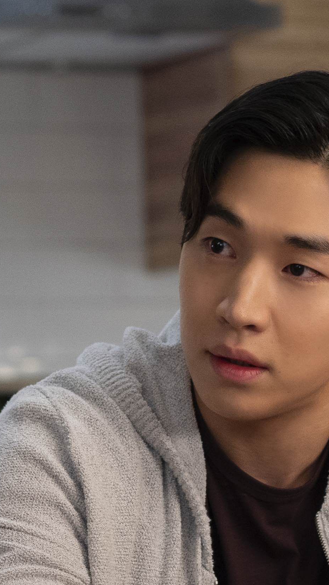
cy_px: 528
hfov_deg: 5.8
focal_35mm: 208
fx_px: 3226
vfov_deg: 10.3
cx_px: -187
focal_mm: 55
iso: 2000
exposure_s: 1/125
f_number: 2.5
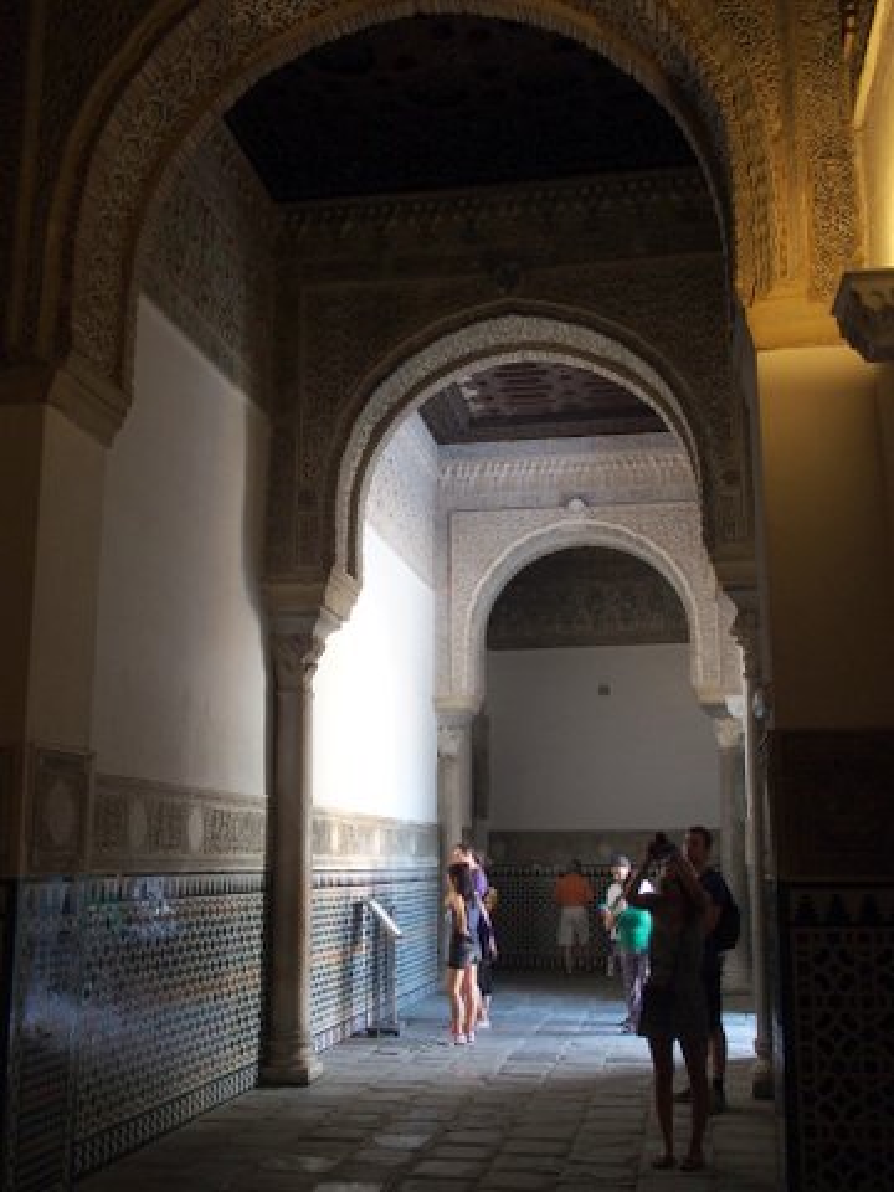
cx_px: 447
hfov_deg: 37.7
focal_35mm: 38
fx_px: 1309
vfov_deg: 49.0
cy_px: 596
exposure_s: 1/40
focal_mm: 8.1
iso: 250
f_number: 2.8
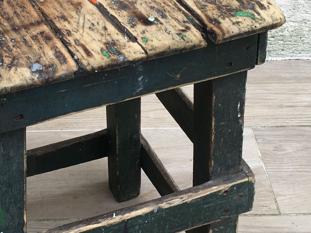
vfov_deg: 18.9
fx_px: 701
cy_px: 110
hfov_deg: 24.8
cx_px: 86
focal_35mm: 78
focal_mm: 4.15
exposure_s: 1/208
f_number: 2.2
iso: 25
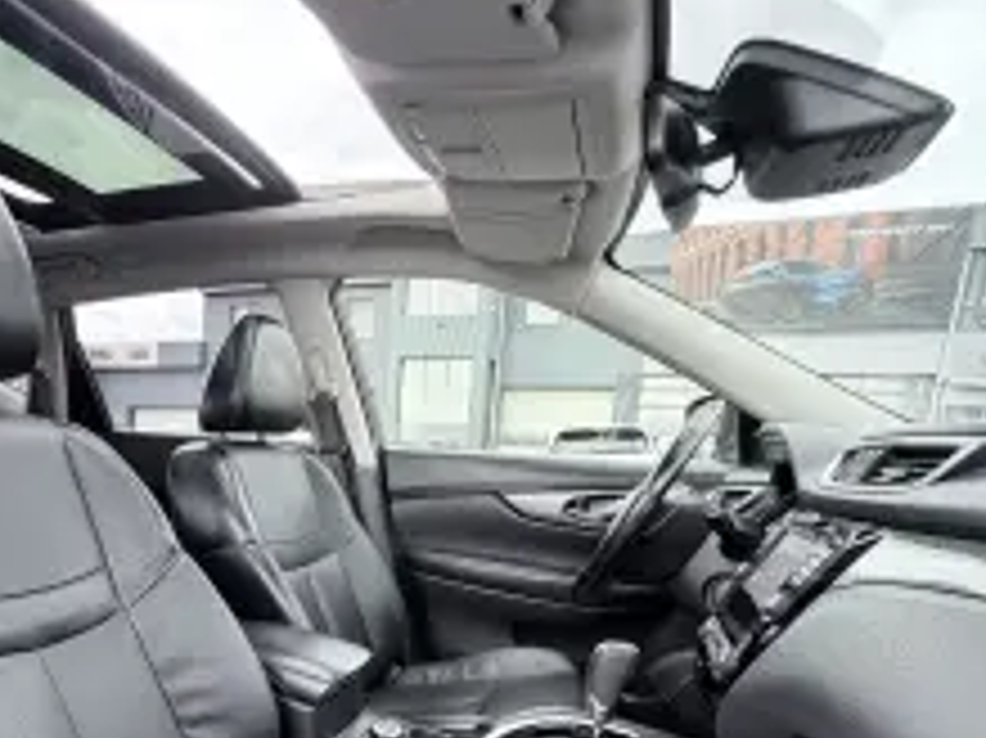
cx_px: 374
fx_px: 655
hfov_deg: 72.8
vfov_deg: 54.5
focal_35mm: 23
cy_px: 598
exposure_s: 1/121
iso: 125
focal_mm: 2.22
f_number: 2.2
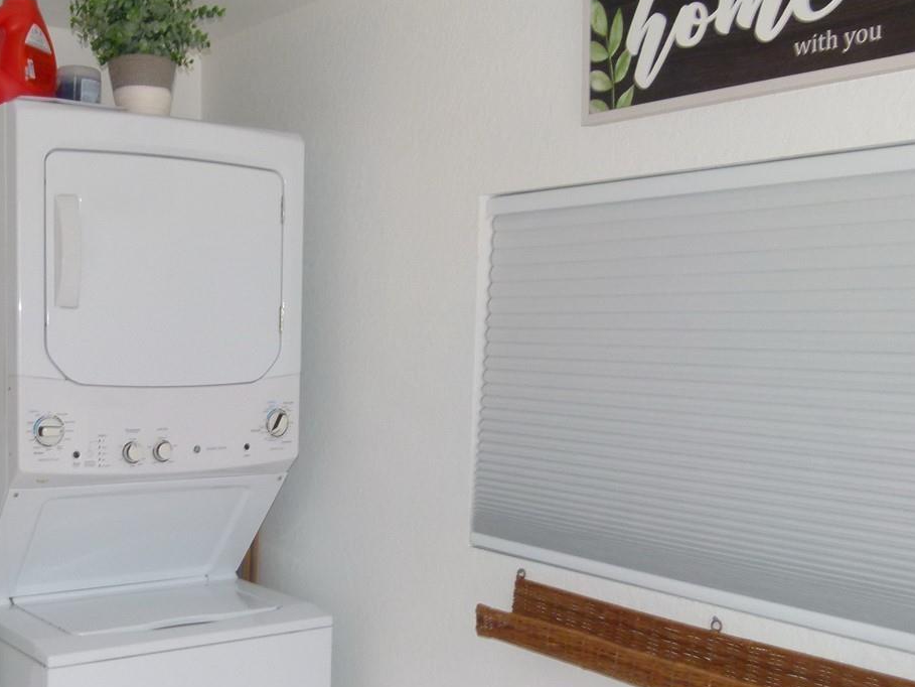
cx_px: 267
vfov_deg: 32.6
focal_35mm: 44
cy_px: 459
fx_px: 1163
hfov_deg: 42.0
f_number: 3.2
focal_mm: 4.5
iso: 100
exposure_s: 1/100
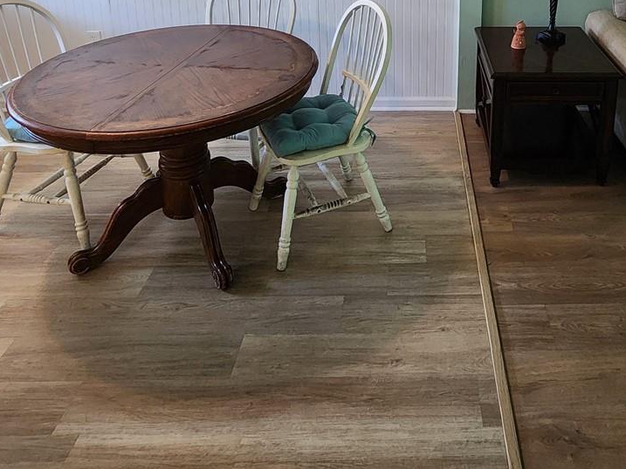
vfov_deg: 40.6
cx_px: 427
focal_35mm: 29
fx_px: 525
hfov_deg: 59.9
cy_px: -24
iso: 320
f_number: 2.2
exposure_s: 1/60
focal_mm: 2.2
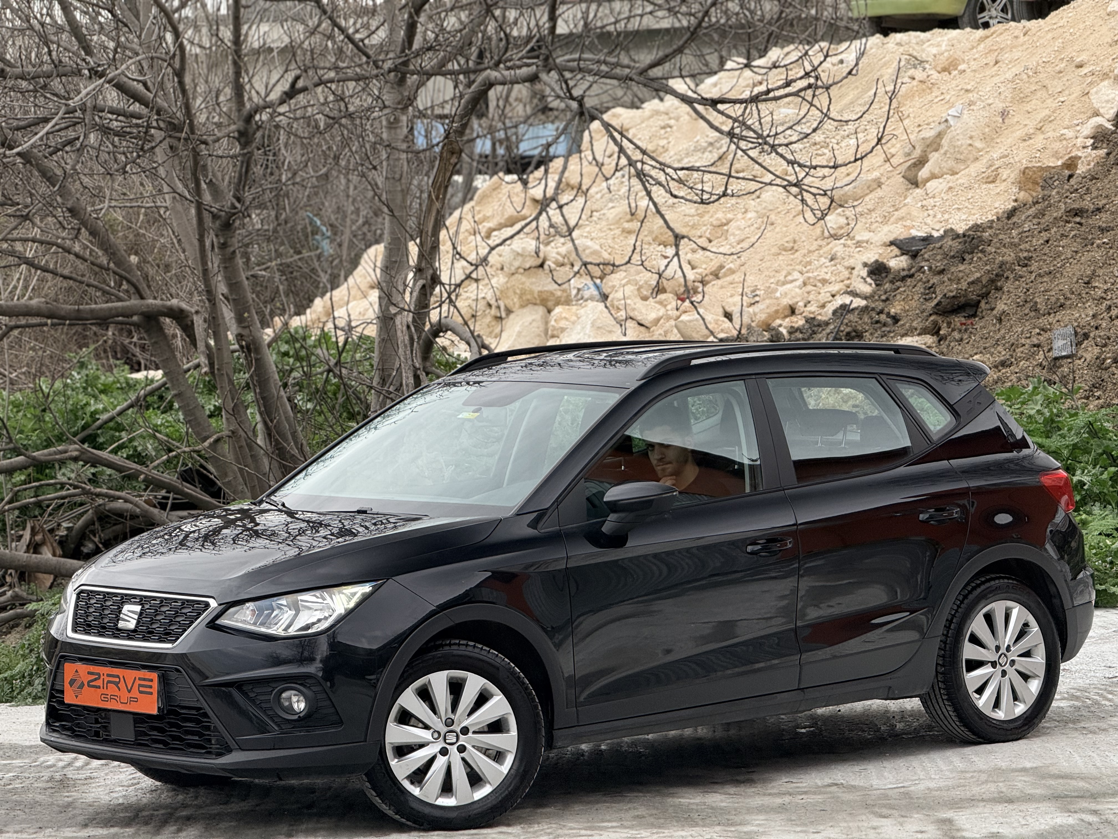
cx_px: 559
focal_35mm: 120
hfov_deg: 16.4
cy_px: 420
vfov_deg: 12.3
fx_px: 3876
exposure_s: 1/99
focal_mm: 15.66
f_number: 2.8
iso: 64
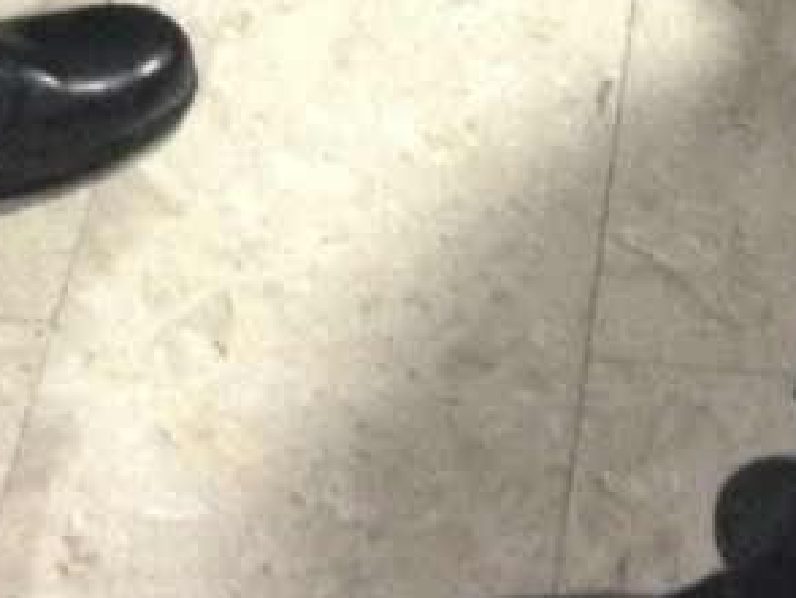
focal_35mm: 157
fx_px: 3613
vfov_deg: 8.8
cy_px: -728
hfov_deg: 12.5
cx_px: 598
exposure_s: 1/15
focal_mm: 4.12
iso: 640
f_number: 2.4
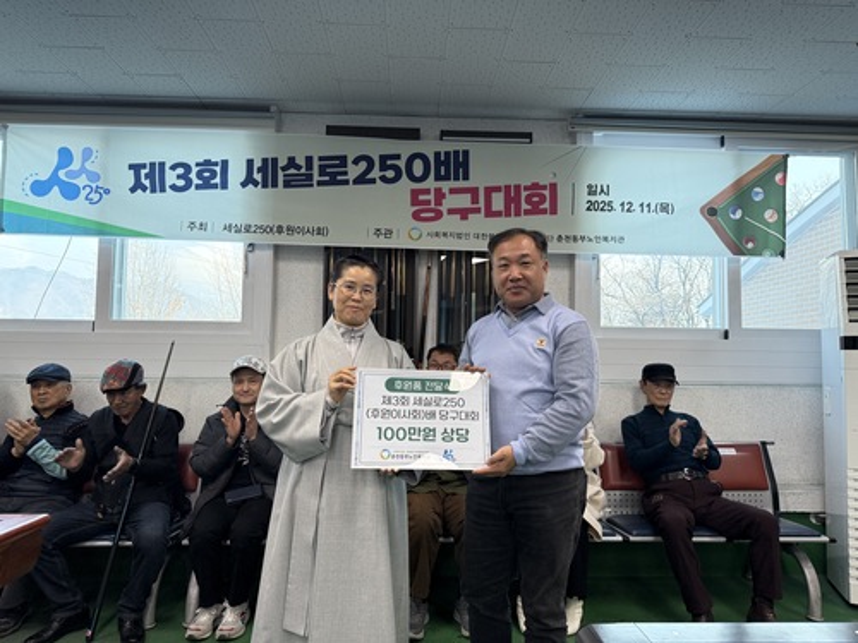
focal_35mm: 24
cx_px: 429
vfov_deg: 56.8
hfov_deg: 71.6
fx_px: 595
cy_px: 322
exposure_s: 1/222
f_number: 1.78
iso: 200
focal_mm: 6.76
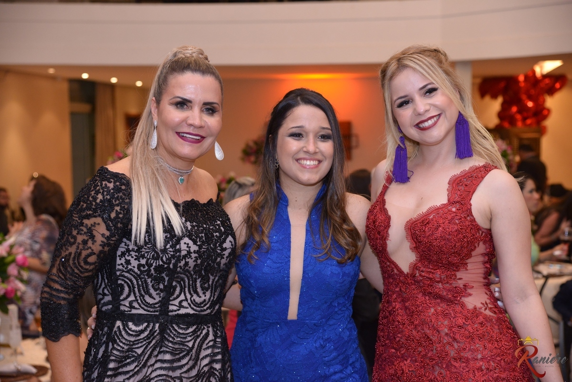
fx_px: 1113
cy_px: 191
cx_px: 286
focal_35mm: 70
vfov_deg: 19.5
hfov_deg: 28.8
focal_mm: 70
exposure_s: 1/60
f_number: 4.5
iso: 2200
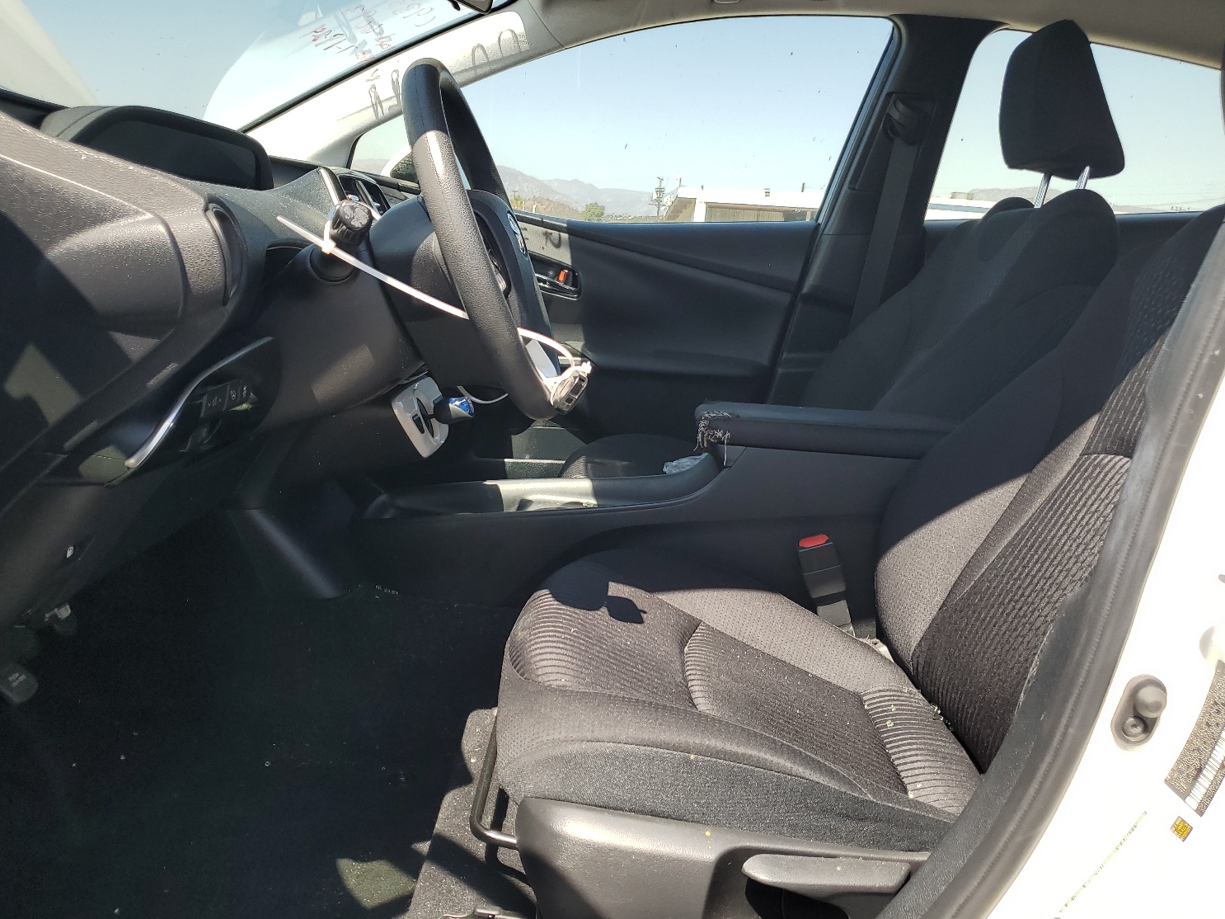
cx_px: 595
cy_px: 441
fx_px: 991
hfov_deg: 63.4
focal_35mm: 28
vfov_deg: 49.7
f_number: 1.5
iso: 50
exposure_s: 1/1000
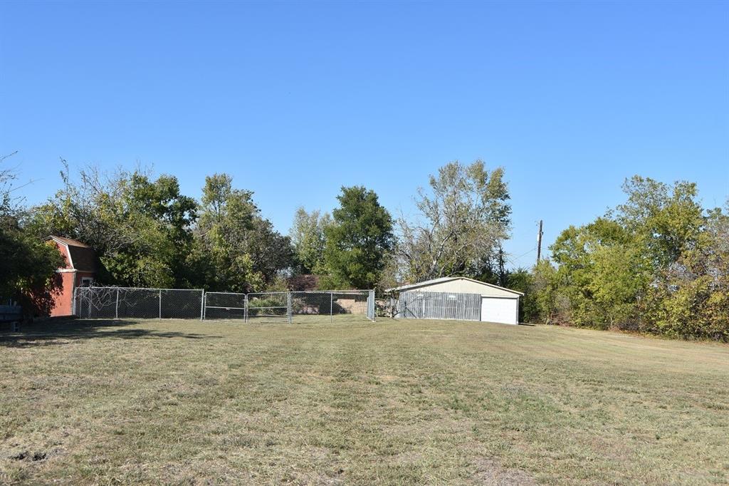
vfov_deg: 34.2
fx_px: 789
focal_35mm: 39
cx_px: 364
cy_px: 243
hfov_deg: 49.6
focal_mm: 26
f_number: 8
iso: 160
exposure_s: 1/500
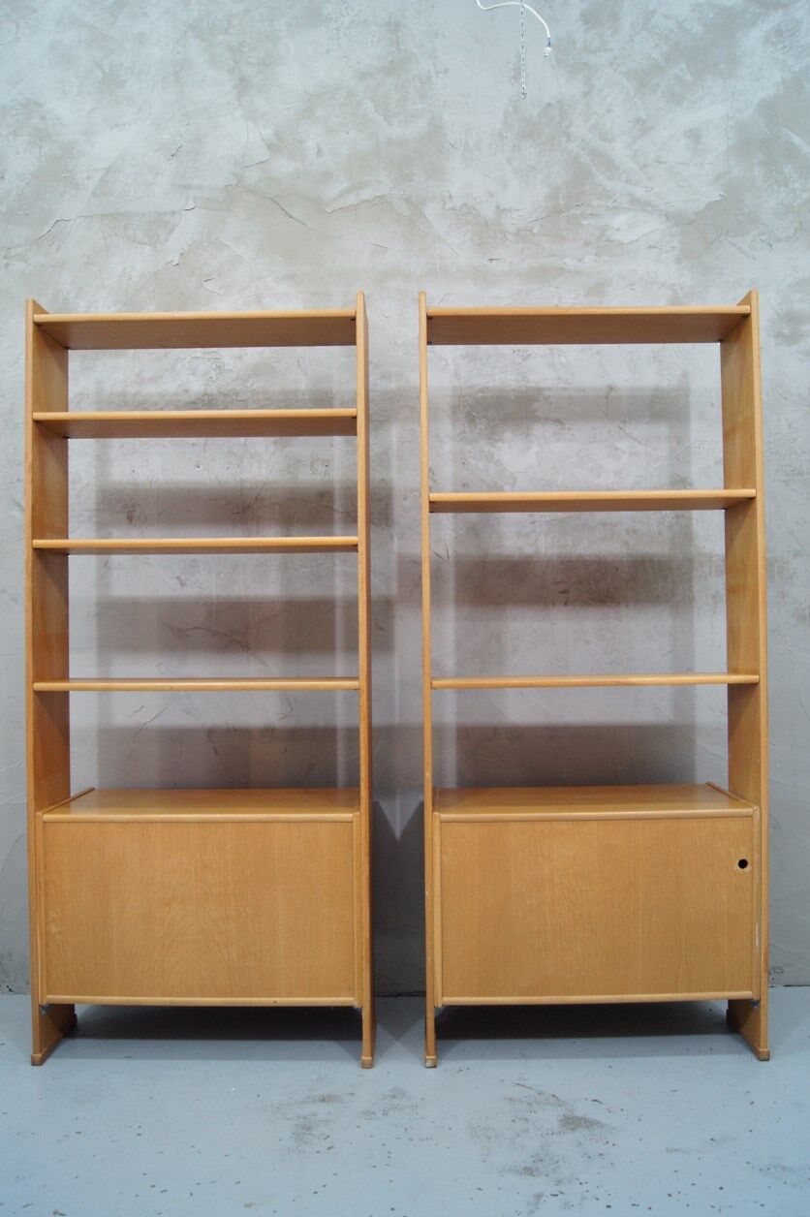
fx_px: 912
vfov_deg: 67.4
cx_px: 405
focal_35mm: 27
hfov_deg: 47.9
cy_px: 608
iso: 400
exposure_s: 1/8
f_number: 8
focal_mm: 18
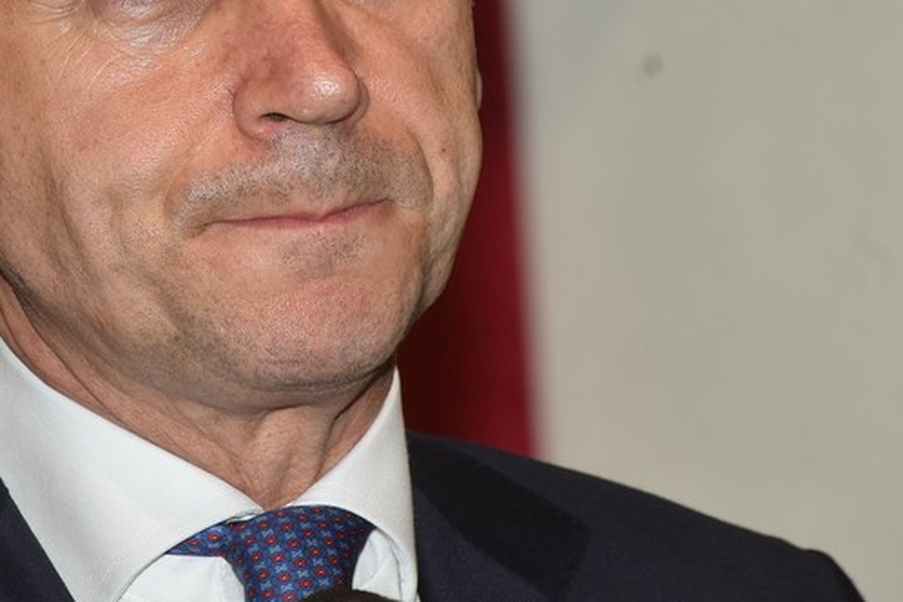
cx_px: 180
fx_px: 11337
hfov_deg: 4.6
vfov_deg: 3.0
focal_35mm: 452
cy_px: -13
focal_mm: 200
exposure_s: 1/250
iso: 500
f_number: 8
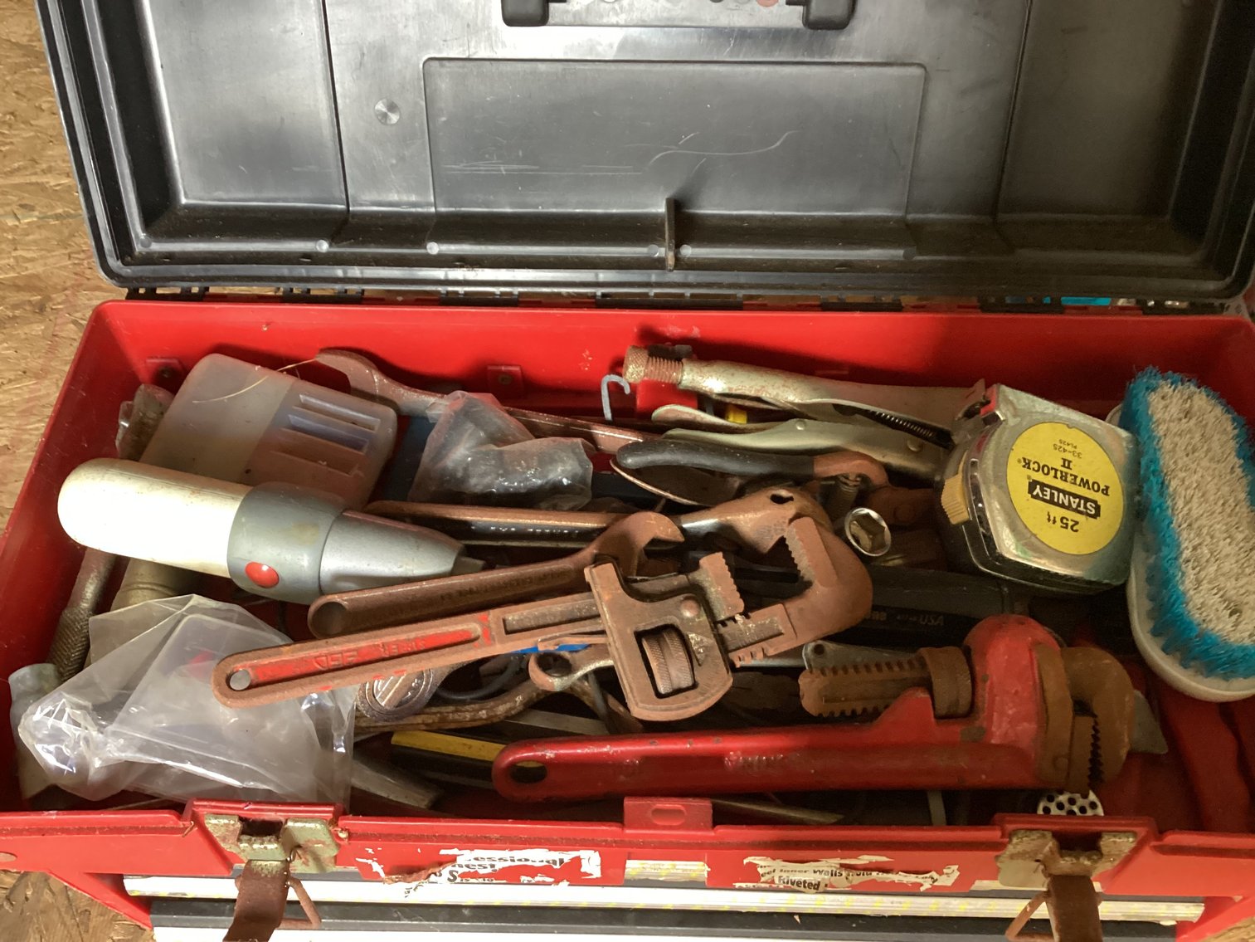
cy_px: 471
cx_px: 628
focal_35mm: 31
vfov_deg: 45.4
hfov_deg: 58.3
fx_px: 1124
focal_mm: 3.3
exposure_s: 1/40
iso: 400
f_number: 2.4
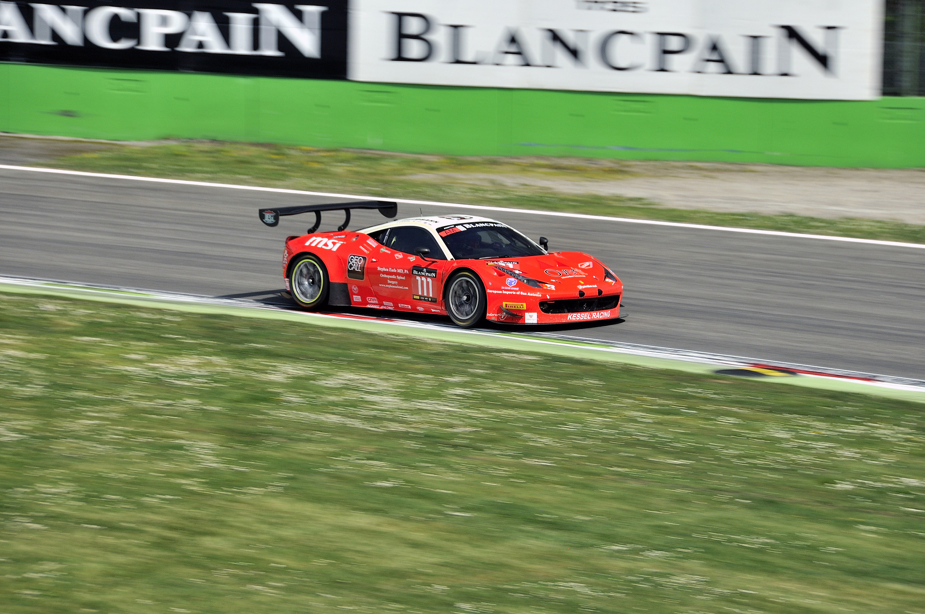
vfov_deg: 4.6
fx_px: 7699
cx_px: 462
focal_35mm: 300
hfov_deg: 6.9
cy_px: 307
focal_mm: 200
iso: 200
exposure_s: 1/160
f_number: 10
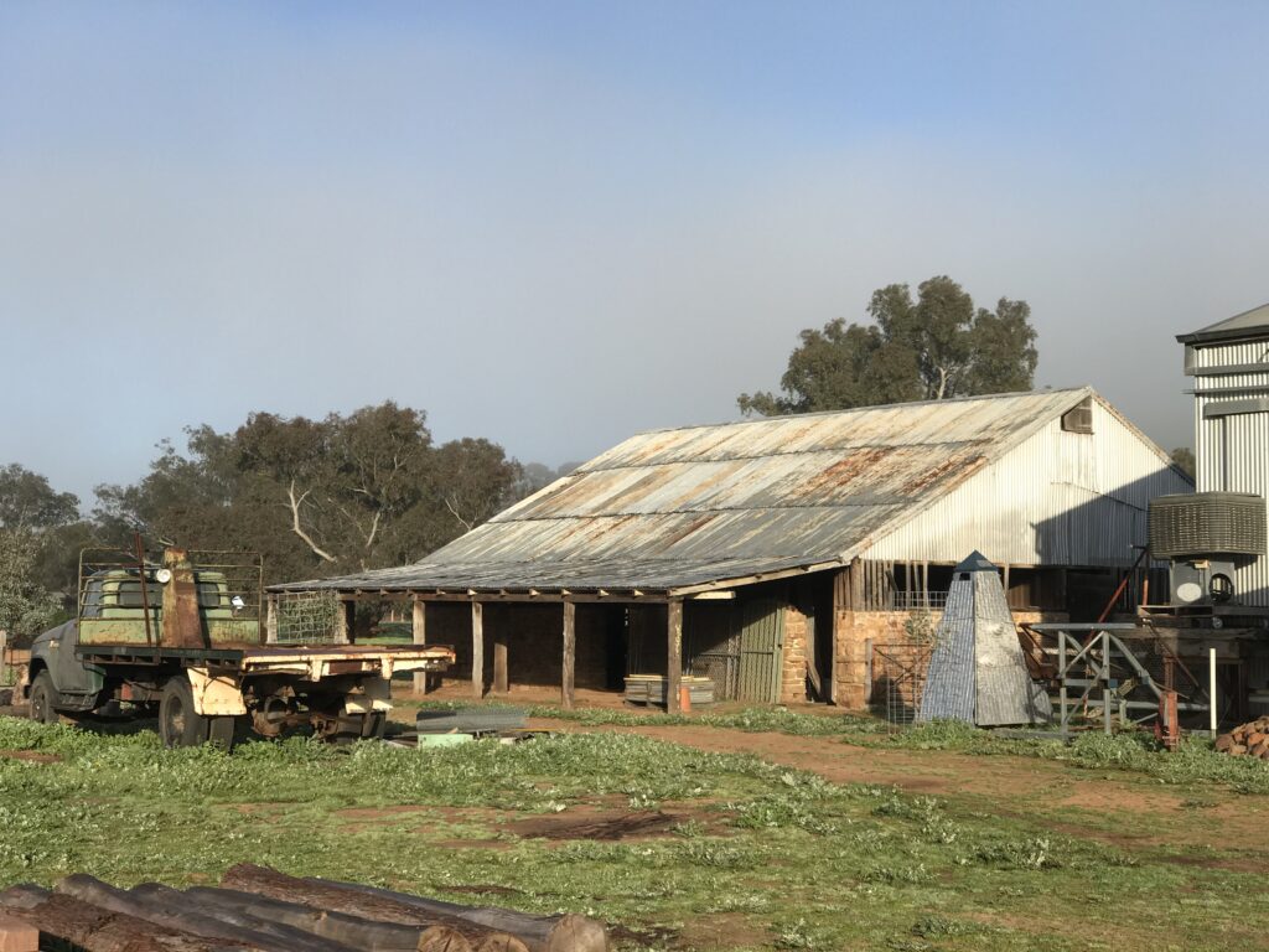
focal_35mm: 57
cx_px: 634
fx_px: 2090
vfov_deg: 25.7
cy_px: 476
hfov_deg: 33.8
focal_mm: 6.6
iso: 20
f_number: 2.8
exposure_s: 1/694
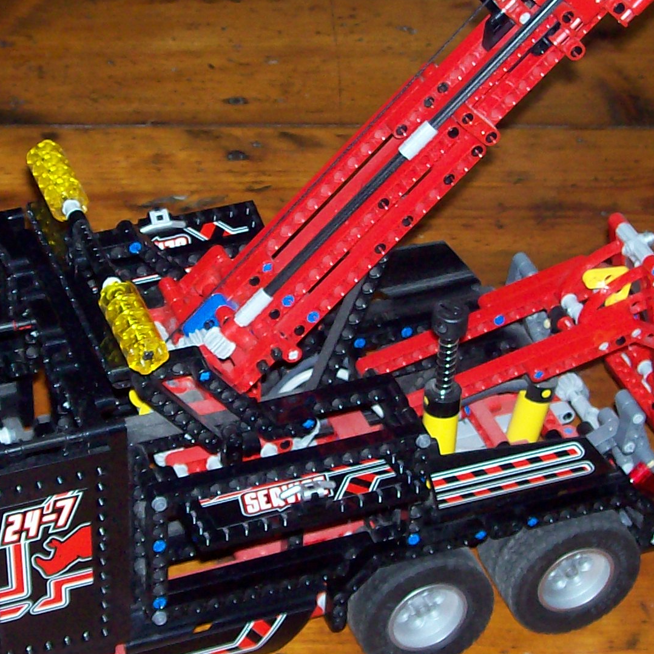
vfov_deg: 16.6
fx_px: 2244
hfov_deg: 16.4
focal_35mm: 105
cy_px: 235
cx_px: 123
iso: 80
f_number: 3
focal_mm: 7.6
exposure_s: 1/73.1
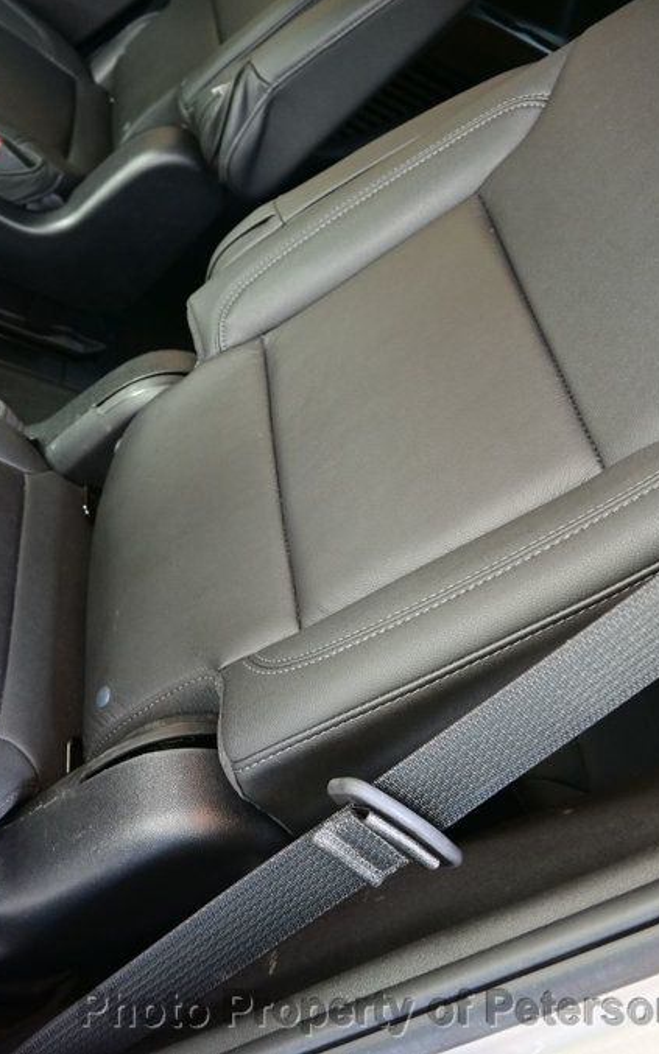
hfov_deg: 34.0
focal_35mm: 37
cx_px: 206
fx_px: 1063
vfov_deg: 52.8
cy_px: 525
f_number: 3.5
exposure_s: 1/25
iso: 200
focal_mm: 16
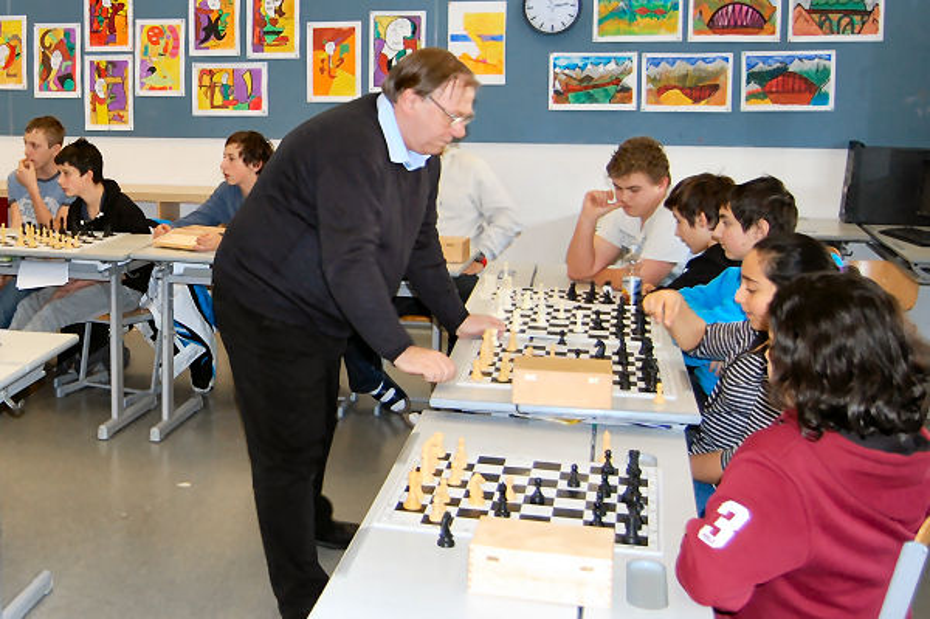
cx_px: 465
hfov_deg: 67.4
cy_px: 310
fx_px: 697
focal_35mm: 27
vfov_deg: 47.9
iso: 400
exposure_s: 1/60
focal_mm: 18
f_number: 3.5
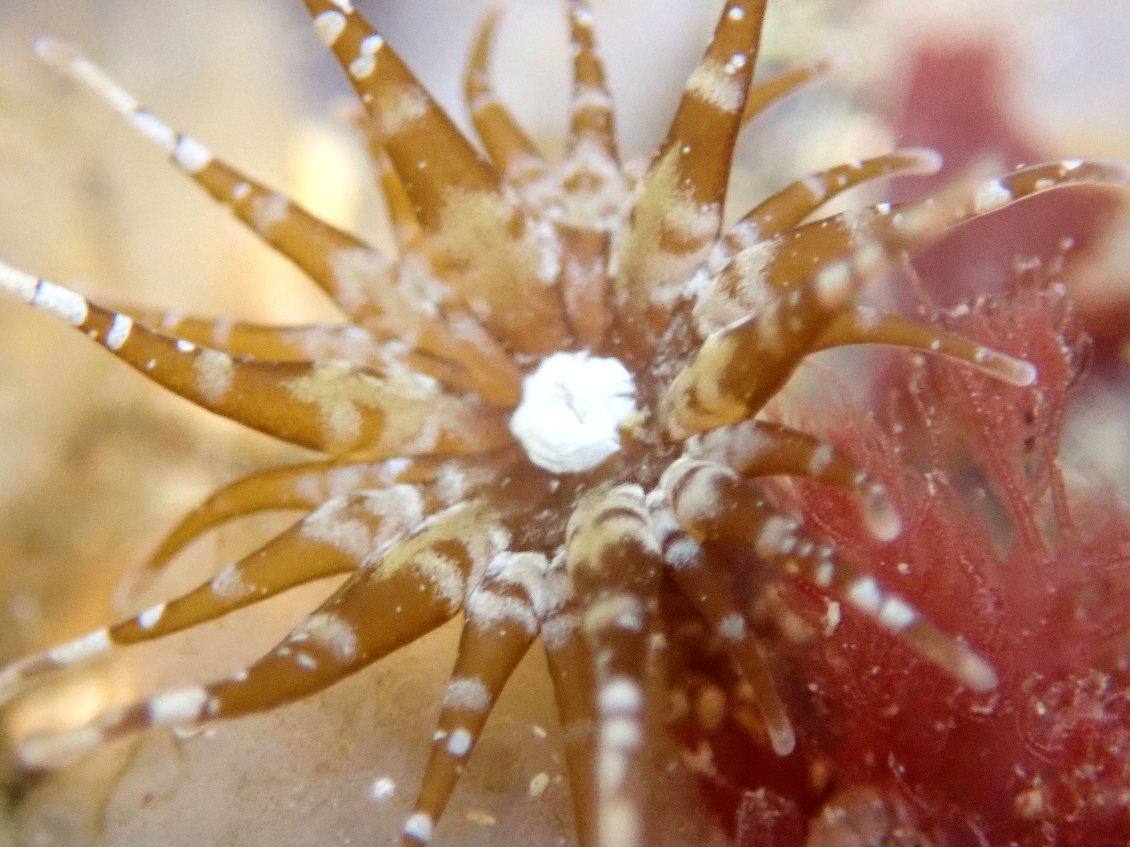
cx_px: 550
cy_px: 338
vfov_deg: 11.5
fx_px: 4211
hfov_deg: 15.3
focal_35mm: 129
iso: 1250
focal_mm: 15.41
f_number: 4.5
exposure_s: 1/80
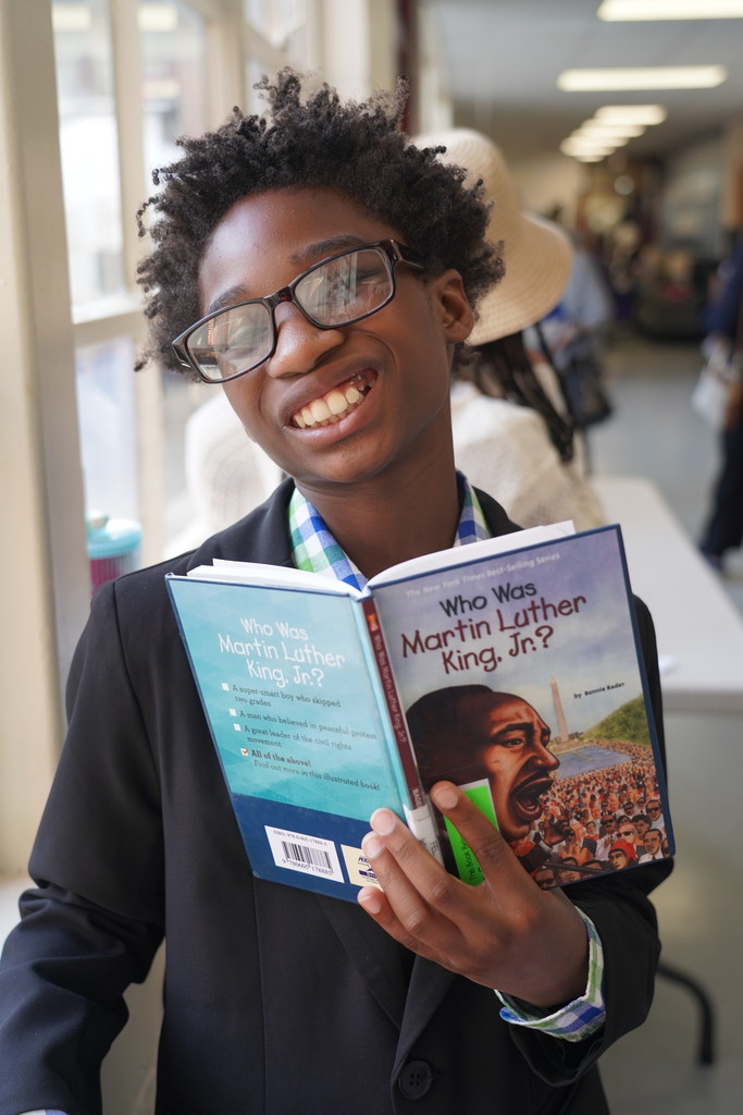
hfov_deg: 31.9
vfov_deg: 46.4
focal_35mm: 42
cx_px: 372
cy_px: 558
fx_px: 1300
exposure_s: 1/160
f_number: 4
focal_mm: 42
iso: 640
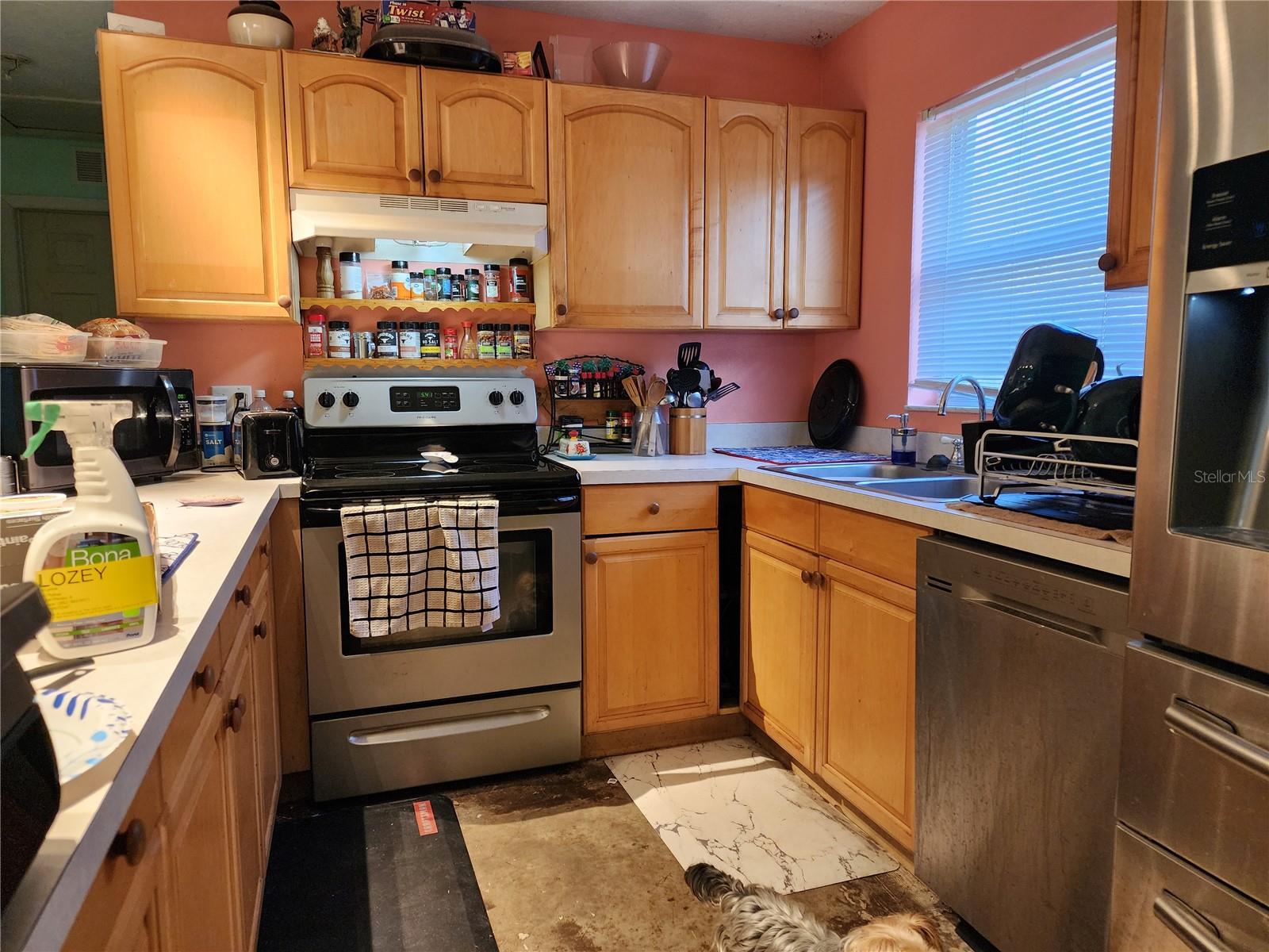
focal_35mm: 23
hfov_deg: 73.9
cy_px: 476
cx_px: 634
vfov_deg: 58.9
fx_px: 843
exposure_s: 1/120
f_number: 1.8
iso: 400
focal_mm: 6.4
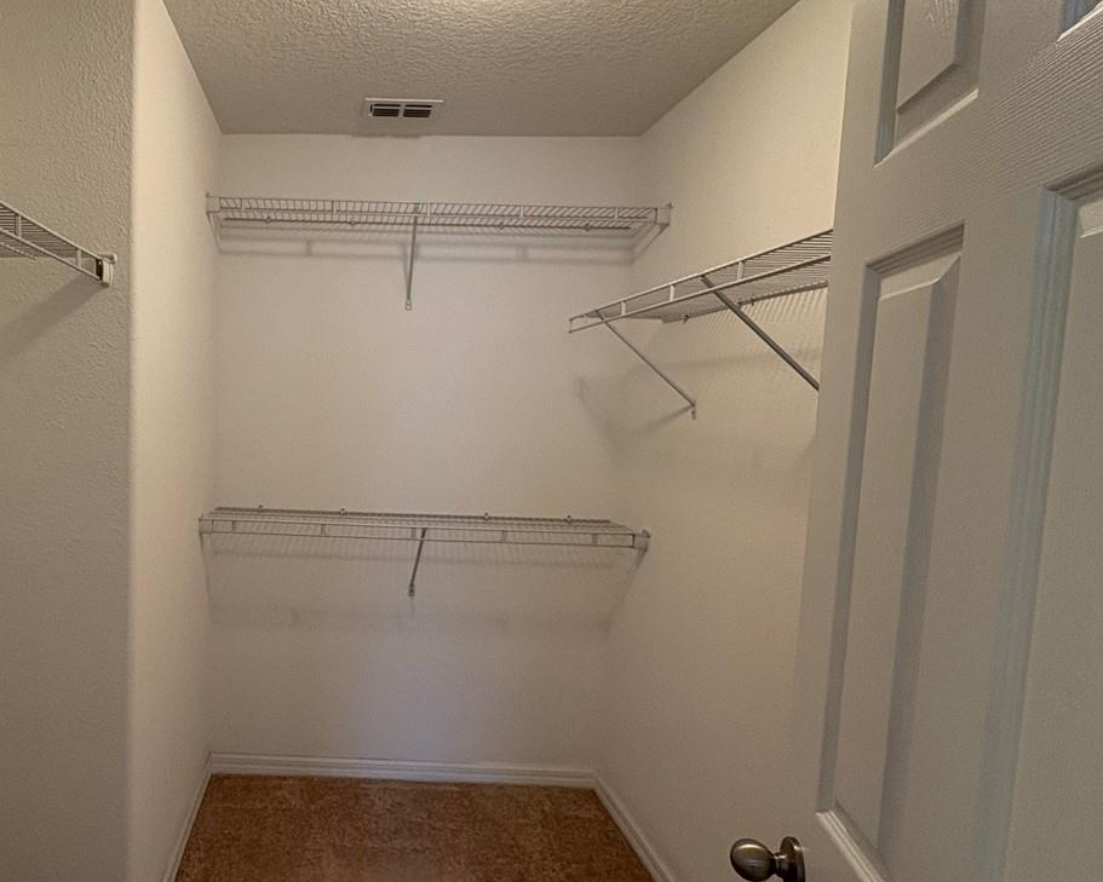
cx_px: 310
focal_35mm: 24
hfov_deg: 66.9
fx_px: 784
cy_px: 468
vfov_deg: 58.7
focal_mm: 2.22
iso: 200
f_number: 2.2
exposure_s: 1/60
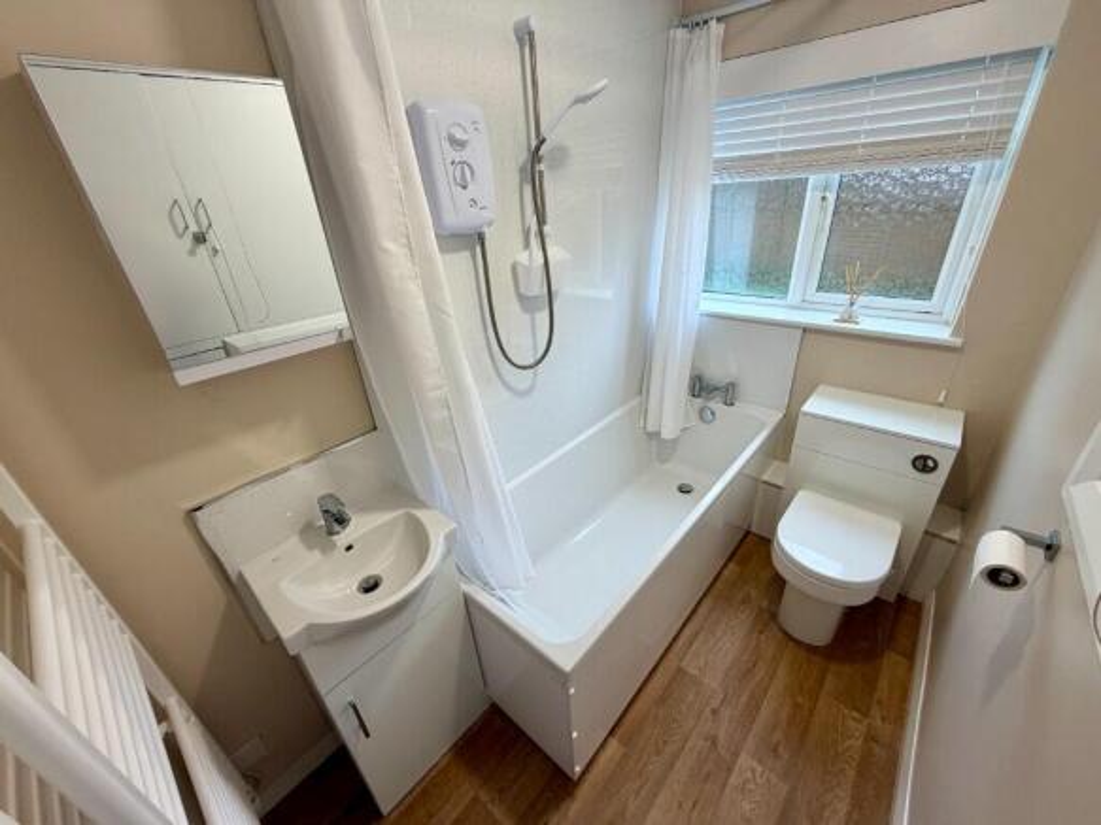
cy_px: 412
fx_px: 445
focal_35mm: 14
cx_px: 550
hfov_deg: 102.1
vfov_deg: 85.7
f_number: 2.2
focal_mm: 2.22
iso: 125
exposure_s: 1/100
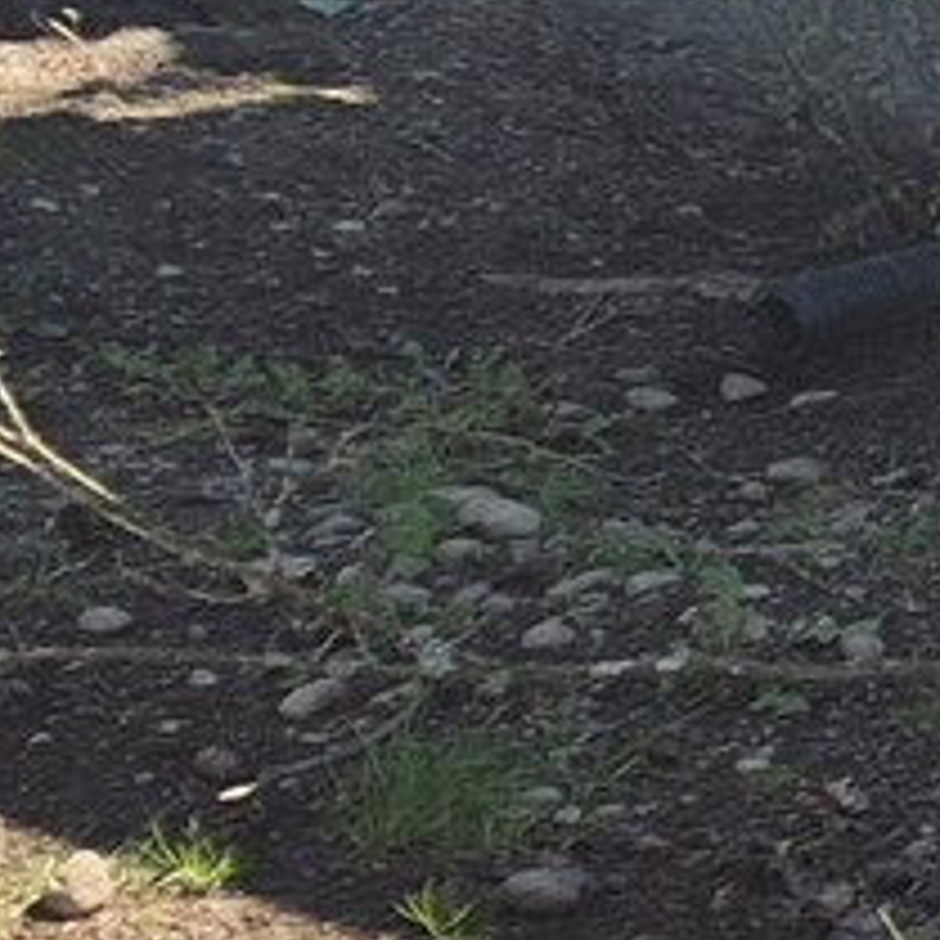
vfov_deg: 11.0
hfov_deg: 8.4
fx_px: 4793
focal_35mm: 156
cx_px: 3261
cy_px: -135
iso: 25
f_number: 1.8
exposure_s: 1/1040
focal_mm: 5.4
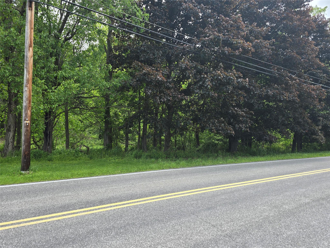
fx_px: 219
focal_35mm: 23
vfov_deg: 58.9
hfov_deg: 73.9
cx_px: 165
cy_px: 124
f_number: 1.7
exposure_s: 1/203
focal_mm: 6.3
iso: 12
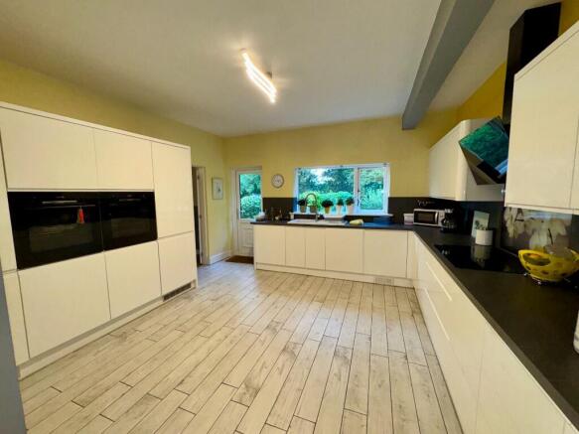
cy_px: 217
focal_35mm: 14
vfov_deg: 85.7
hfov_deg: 102.1
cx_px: 290
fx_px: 234
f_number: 2.2
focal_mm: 2.22
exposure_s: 1/100
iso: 125
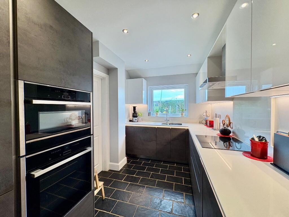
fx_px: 117
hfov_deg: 102.1
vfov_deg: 85.7
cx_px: 144
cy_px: 108
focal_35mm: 14
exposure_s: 1/100
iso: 160
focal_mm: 2.22
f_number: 2.2
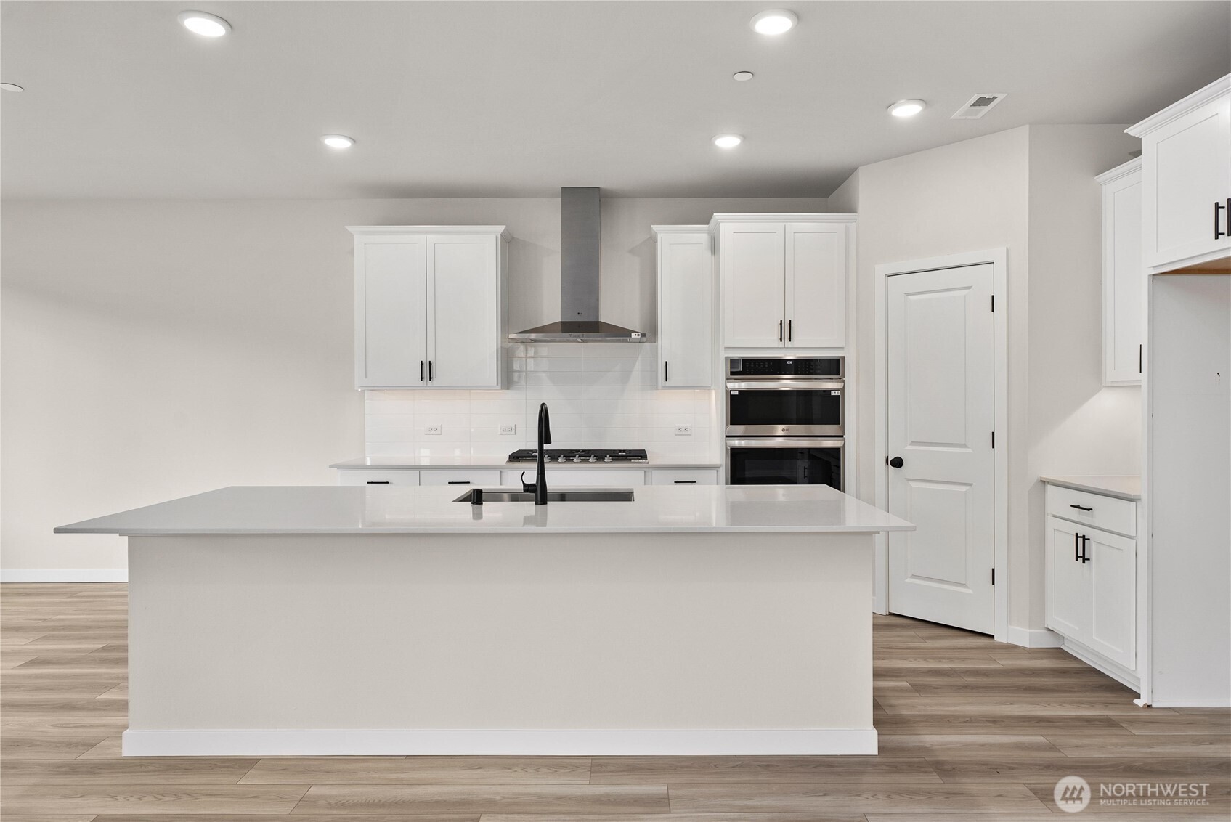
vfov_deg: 62.0
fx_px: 684
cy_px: 411
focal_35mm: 20
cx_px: 616
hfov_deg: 83.9
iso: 1000
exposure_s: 1/13
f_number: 7.1
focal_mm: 20
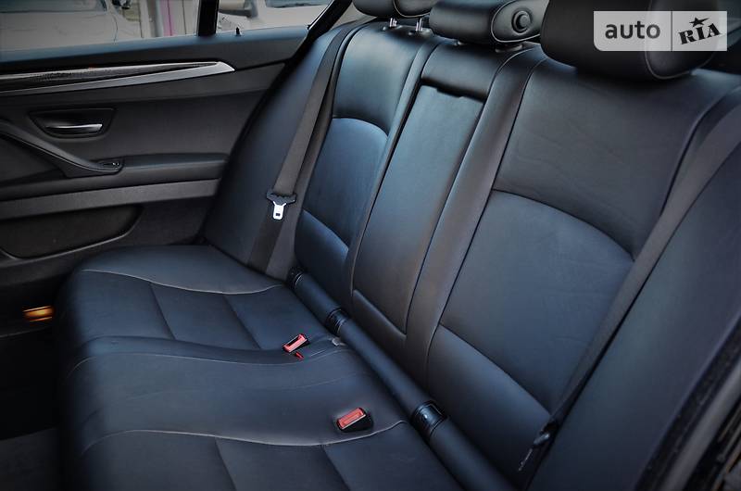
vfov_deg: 34.1
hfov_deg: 49.6
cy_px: 246
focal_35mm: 39
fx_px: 801
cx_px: 370
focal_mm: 26
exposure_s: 1/60
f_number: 4
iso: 720
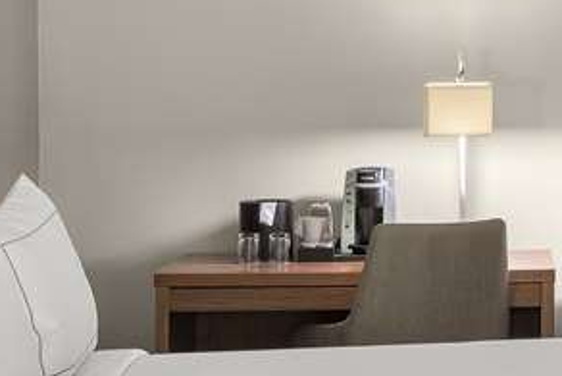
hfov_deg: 15.8
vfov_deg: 11.0
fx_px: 1921
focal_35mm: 123
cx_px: 742
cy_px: 418
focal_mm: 24
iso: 400
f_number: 11
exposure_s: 1/5
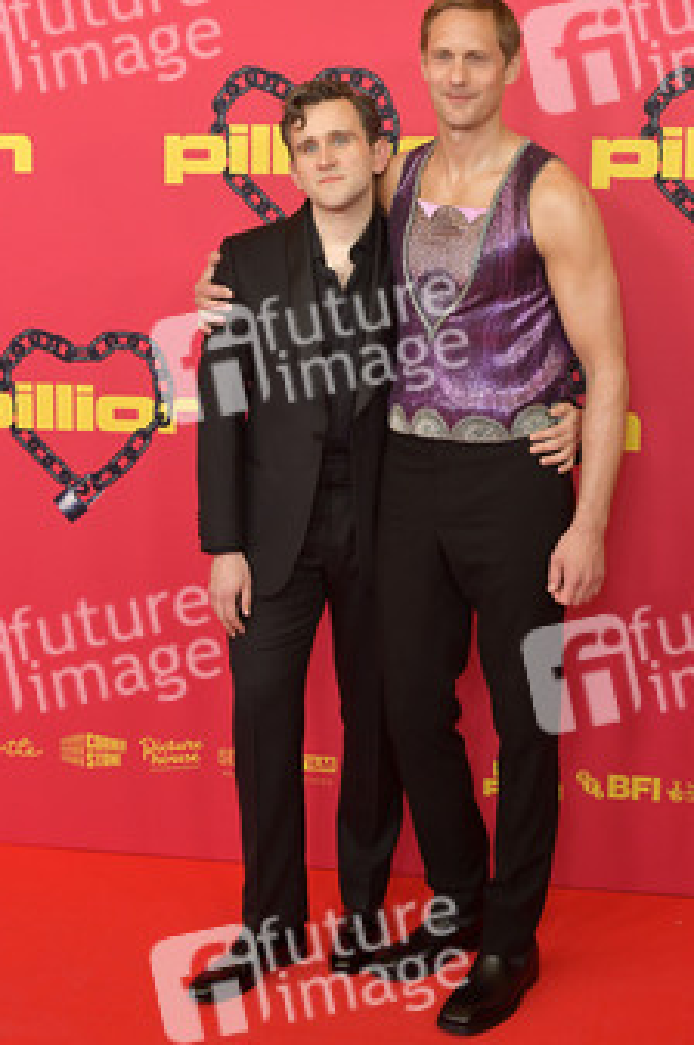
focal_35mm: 38
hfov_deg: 34.9
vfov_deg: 50.7
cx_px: 400
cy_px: 505
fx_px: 1101
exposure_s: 1/250
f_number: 8
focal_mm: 32
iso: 1000
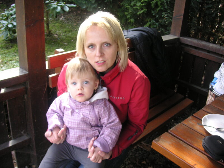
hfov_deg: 50.1
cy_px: 84
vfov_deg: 38.7
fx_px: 239
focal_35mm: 37
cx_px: 112
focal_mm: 6.1
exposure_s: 1/60
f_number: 2.8
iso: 50
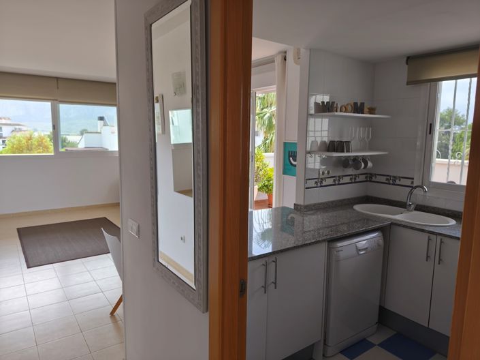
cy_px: 180
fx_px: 319
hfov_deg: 74.0
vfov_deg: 58.8
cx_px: 240
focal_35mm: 23
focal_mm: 6.18
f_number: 1.65
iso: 125
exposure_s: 1/99.9
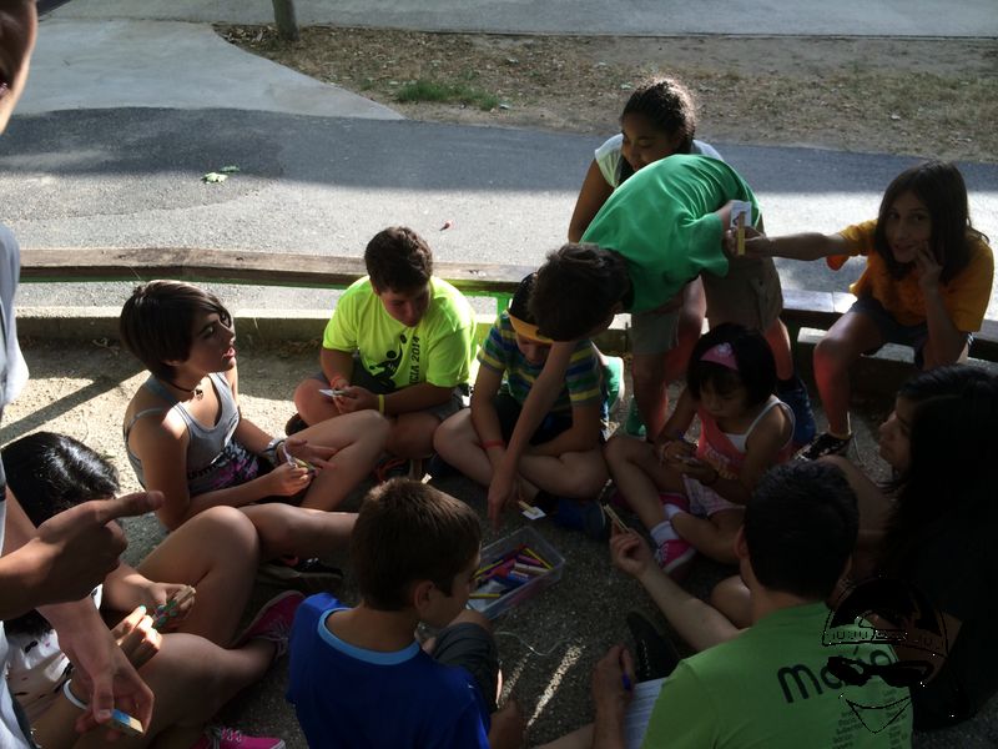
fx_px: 865
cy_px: 374
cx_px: 499
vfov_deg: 46.8
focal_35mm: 30
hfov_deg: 60.0
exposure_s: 1/291
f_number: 2.2
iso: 32
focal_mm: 4.12
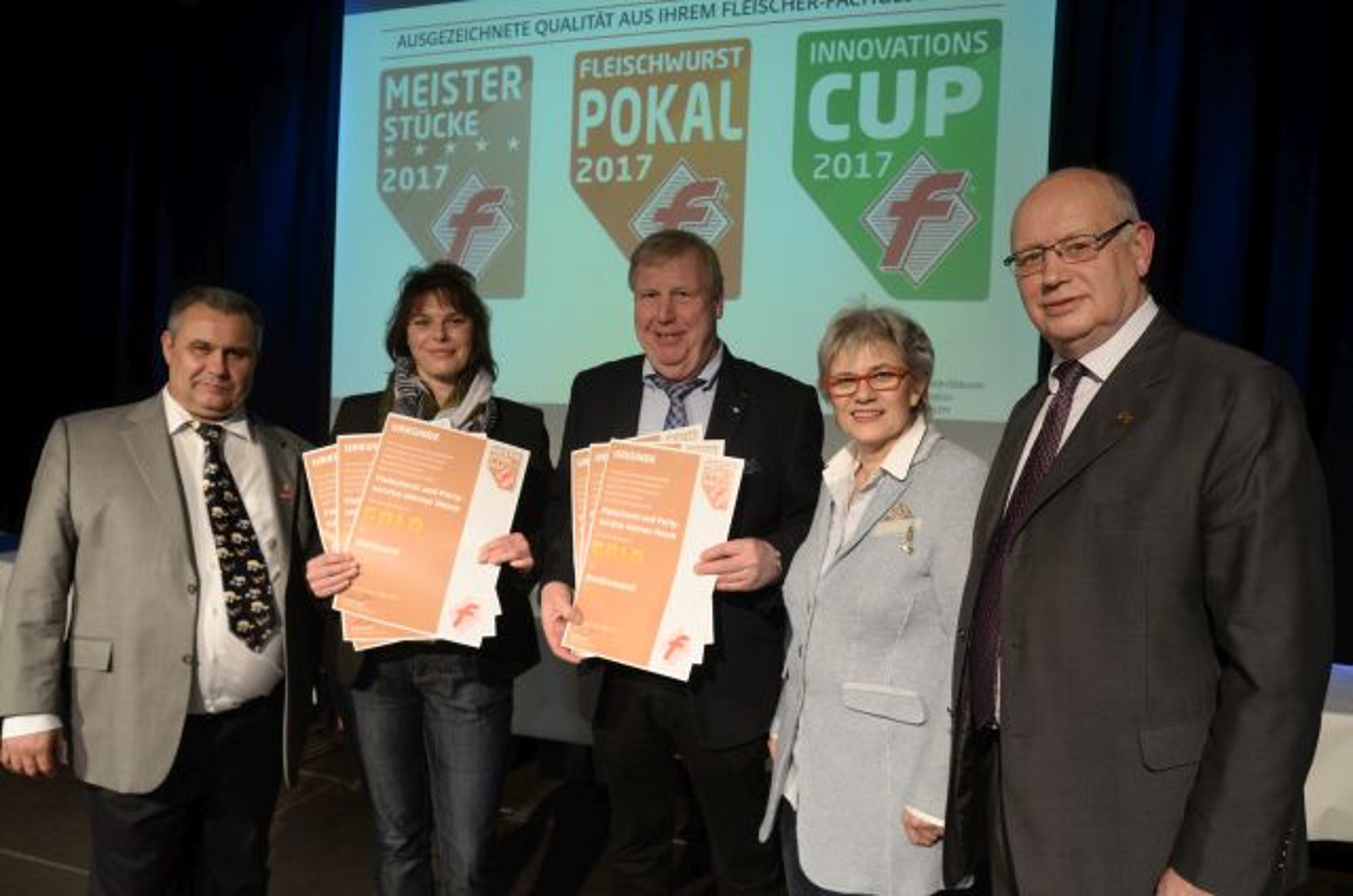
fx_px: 1069
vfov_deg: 45.5
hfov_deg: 64.7
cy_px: 448
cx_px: 676
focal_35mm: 28
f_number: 6.3
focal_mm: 19
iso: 800
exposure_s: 1/60
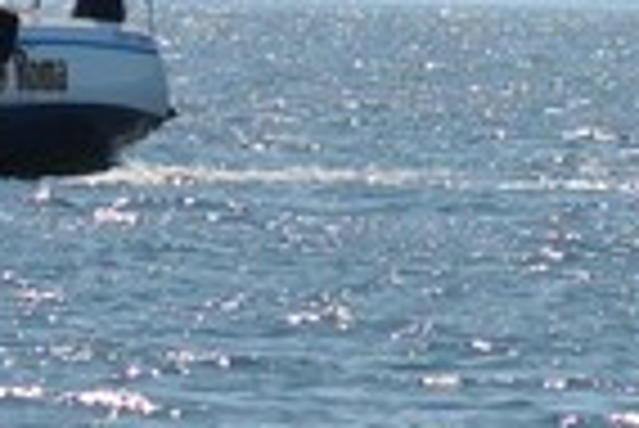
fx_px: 13433
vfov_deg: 1.8
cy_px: -234
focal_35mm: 756
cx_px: 693
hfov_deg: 2.7
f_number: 6.3
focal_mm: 80
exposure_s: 1/640
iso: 100
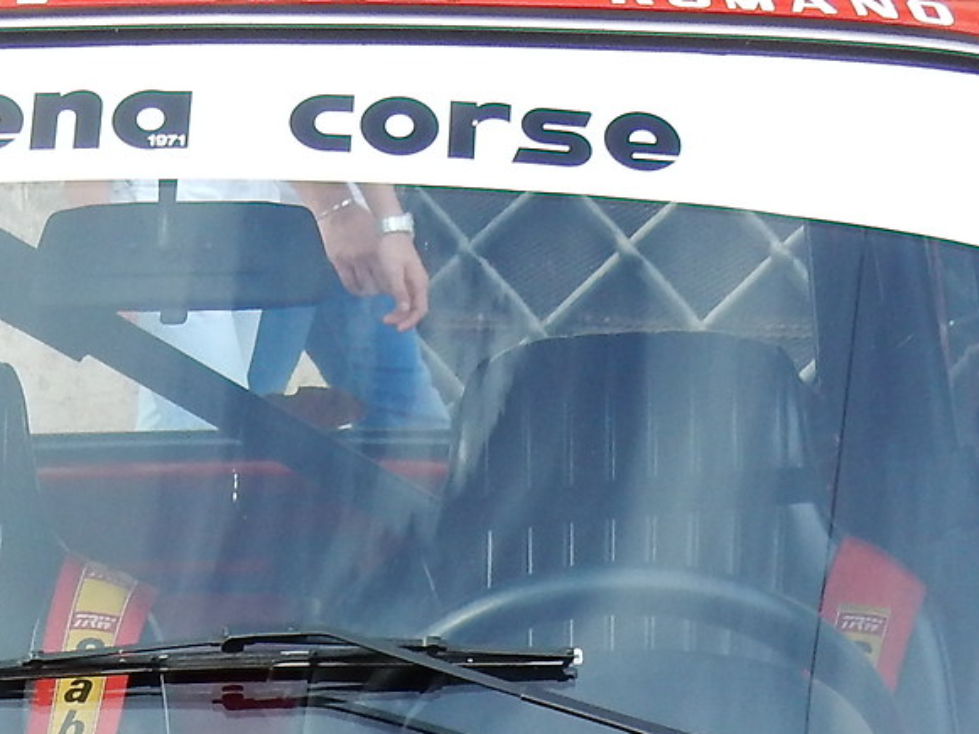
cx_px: 30
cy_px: 1380
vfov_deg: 8.0
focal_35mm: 178
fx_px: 5034
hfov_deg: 11.0
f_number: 4.2
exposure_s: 1/125
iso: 125
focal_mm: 7.6
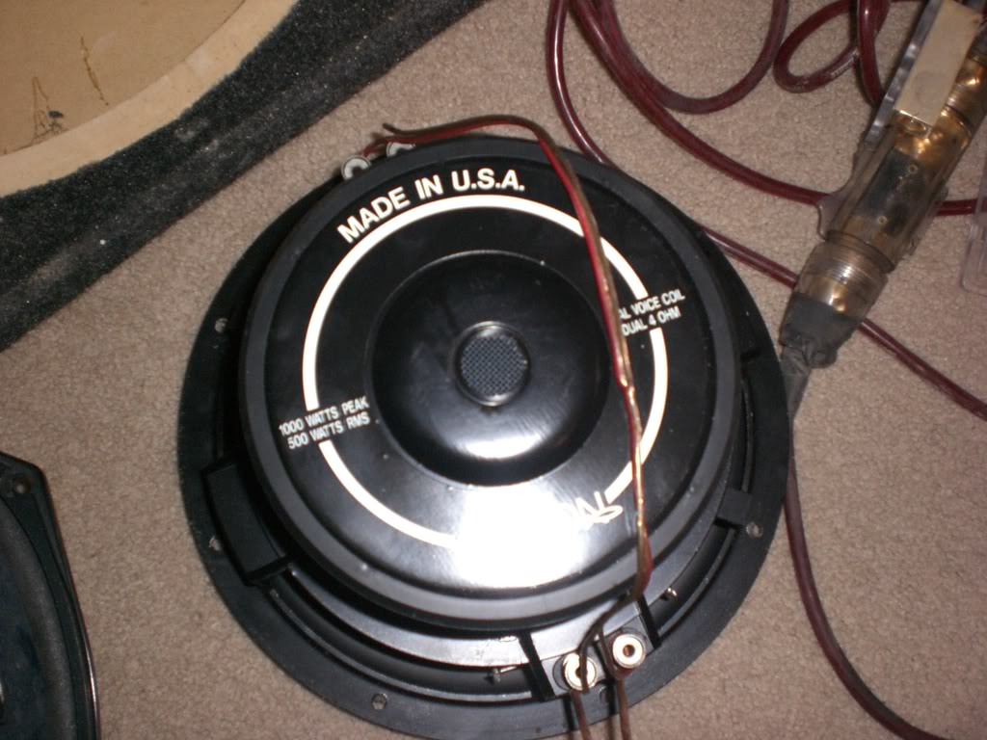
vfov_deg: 37.7
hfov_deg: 49.0
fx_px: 1083
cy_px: 370
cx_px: 494
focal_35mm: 38
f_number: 3.1
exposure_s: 1/60
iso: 200
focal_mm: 6.3
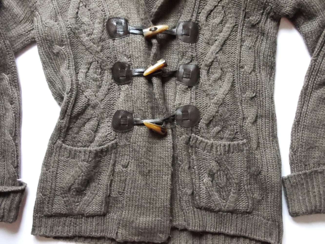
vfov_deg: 33.6
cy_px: 122
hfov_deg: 43.8
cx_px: 162
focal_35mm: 43
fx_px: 404
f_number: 3.3
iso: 800
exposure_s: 1/20
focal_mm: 6.1
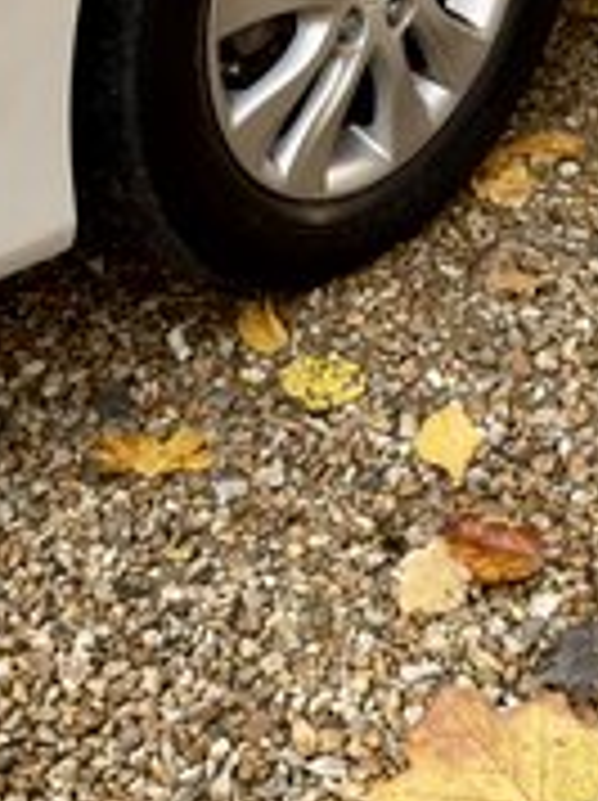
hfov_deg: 13.7
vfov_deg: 16.6
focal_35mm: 108
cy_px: -392
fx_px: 2494
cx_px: 369
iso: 125
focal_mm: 6.76
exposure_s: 1/60
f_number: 1.78
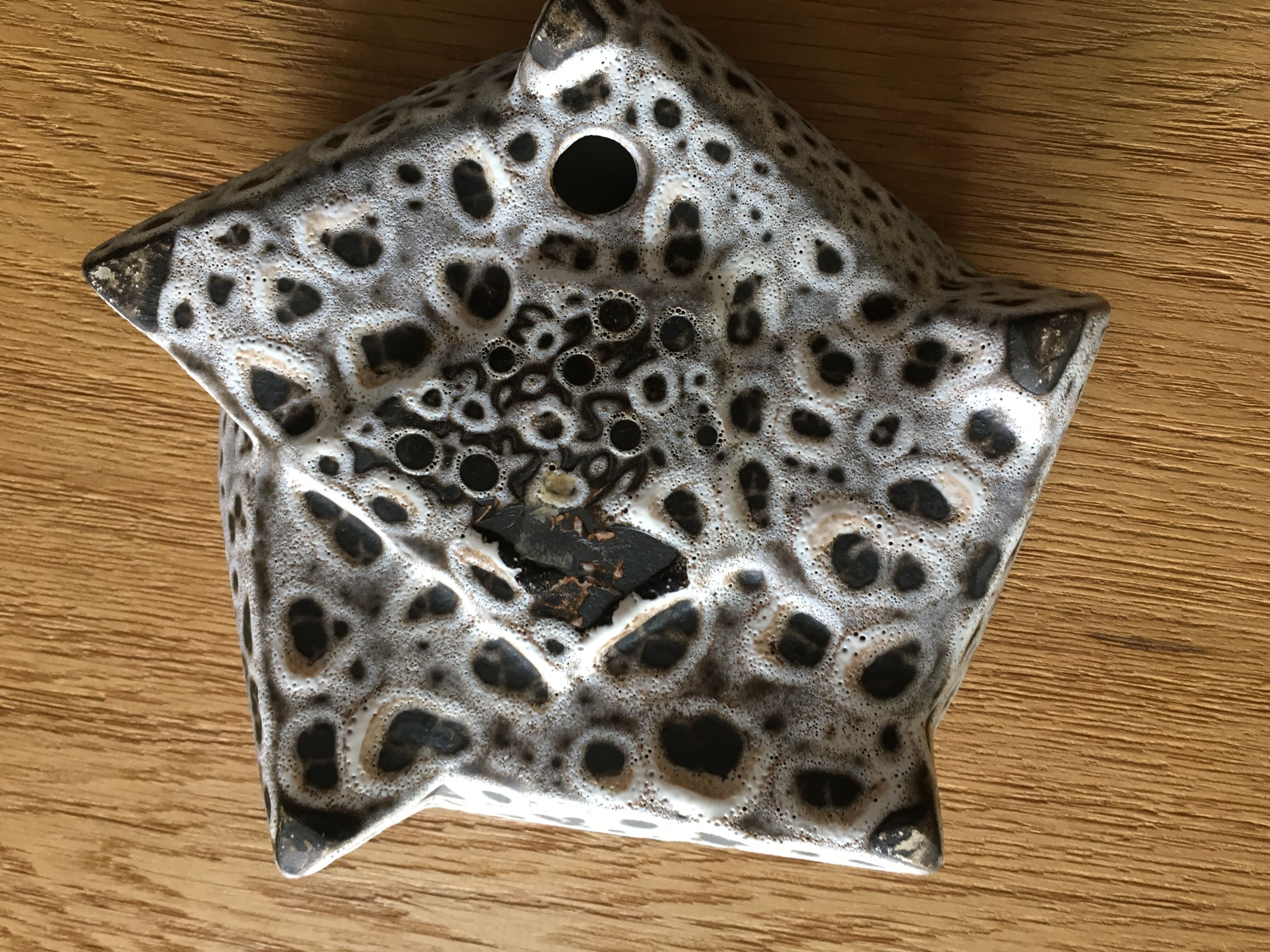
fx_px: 1064
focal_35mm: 29
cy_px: 476
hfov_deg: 61.7
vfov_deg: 48.2
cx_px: 635
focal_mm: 4.15
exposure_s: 1/33
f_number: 2.2
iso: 100
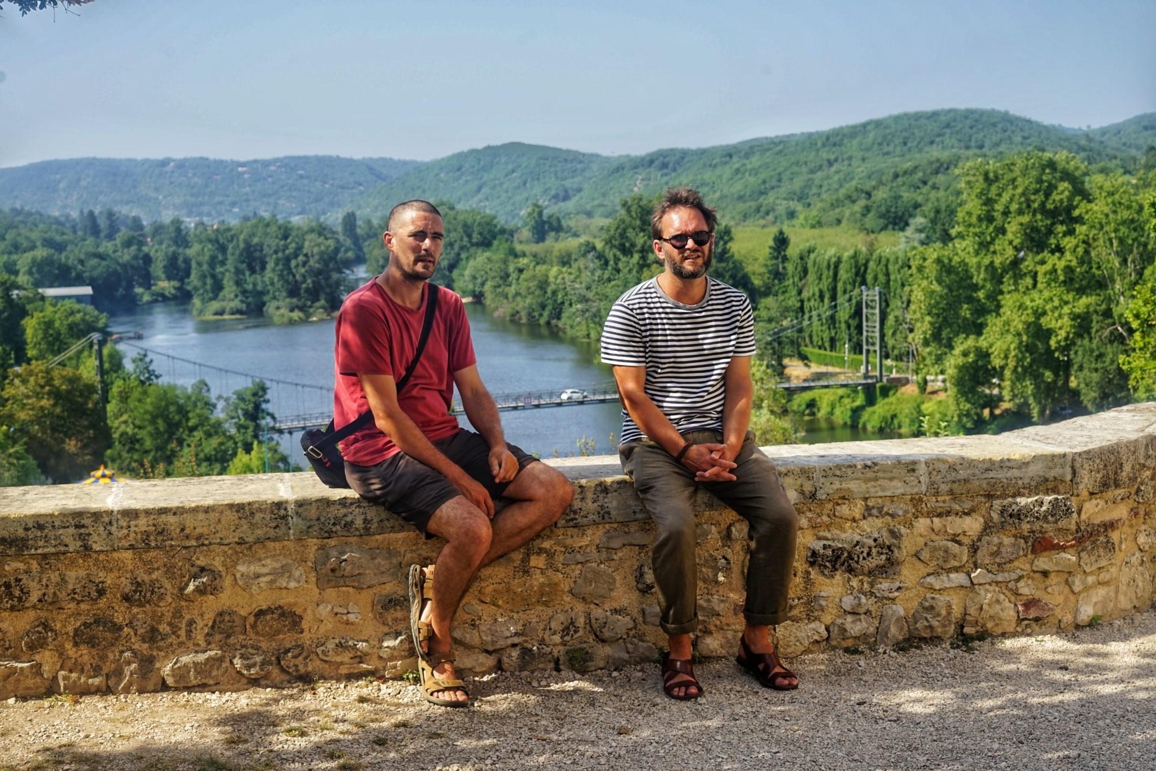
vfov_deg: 27.0
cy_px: 386
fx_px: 1605
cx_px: 578
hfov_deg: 39.6
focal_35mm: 50
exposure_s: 1/125
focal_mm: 50
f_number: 8
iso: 100
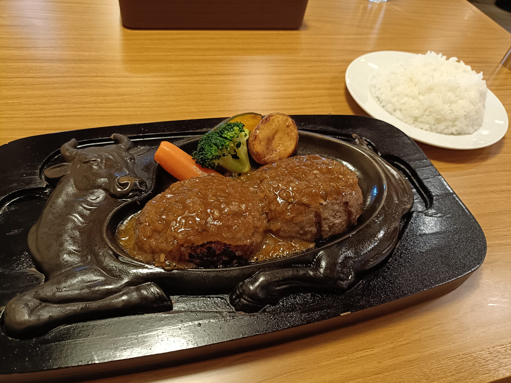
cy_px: 192
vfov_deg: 54.9
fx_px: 369
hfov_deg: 69.4
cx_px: 256
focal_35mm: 25
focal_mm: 4.7
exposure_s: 1/60
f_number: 1.7
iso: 800
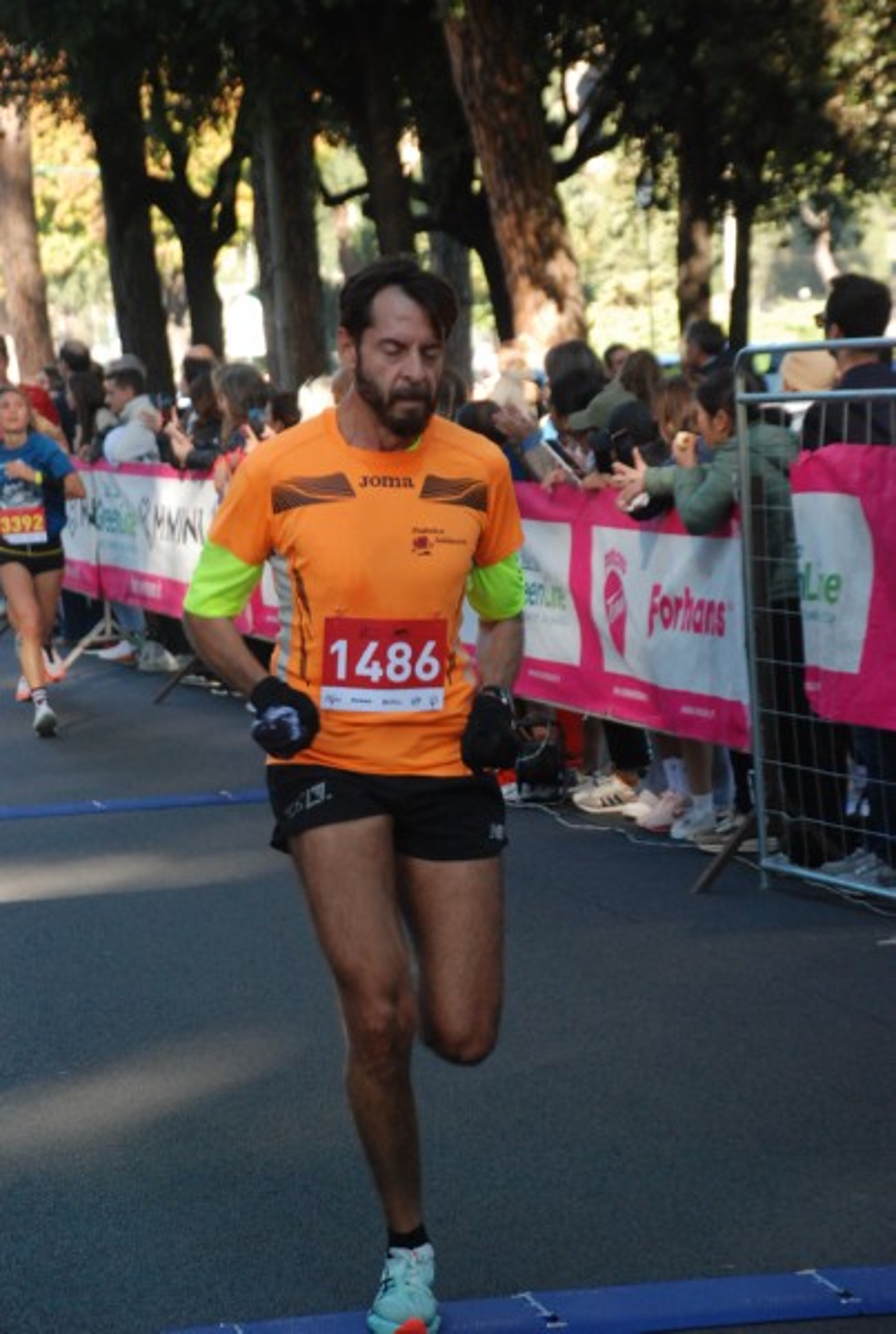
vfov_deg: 16.0
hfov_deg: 10.8
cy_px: 667
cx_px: 448
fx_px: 4735
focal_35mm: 128
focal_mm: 85
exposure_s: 1/320
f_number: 5.6
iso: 1000
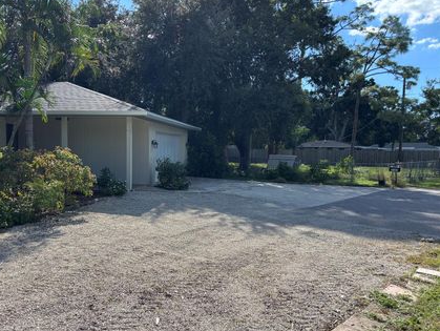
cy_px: 174
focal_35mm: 31
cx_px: 179
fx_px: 394
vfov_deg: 45.5
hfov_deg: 57.9
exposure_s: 1/2062
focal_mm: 5.96
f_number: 1.6
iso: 50
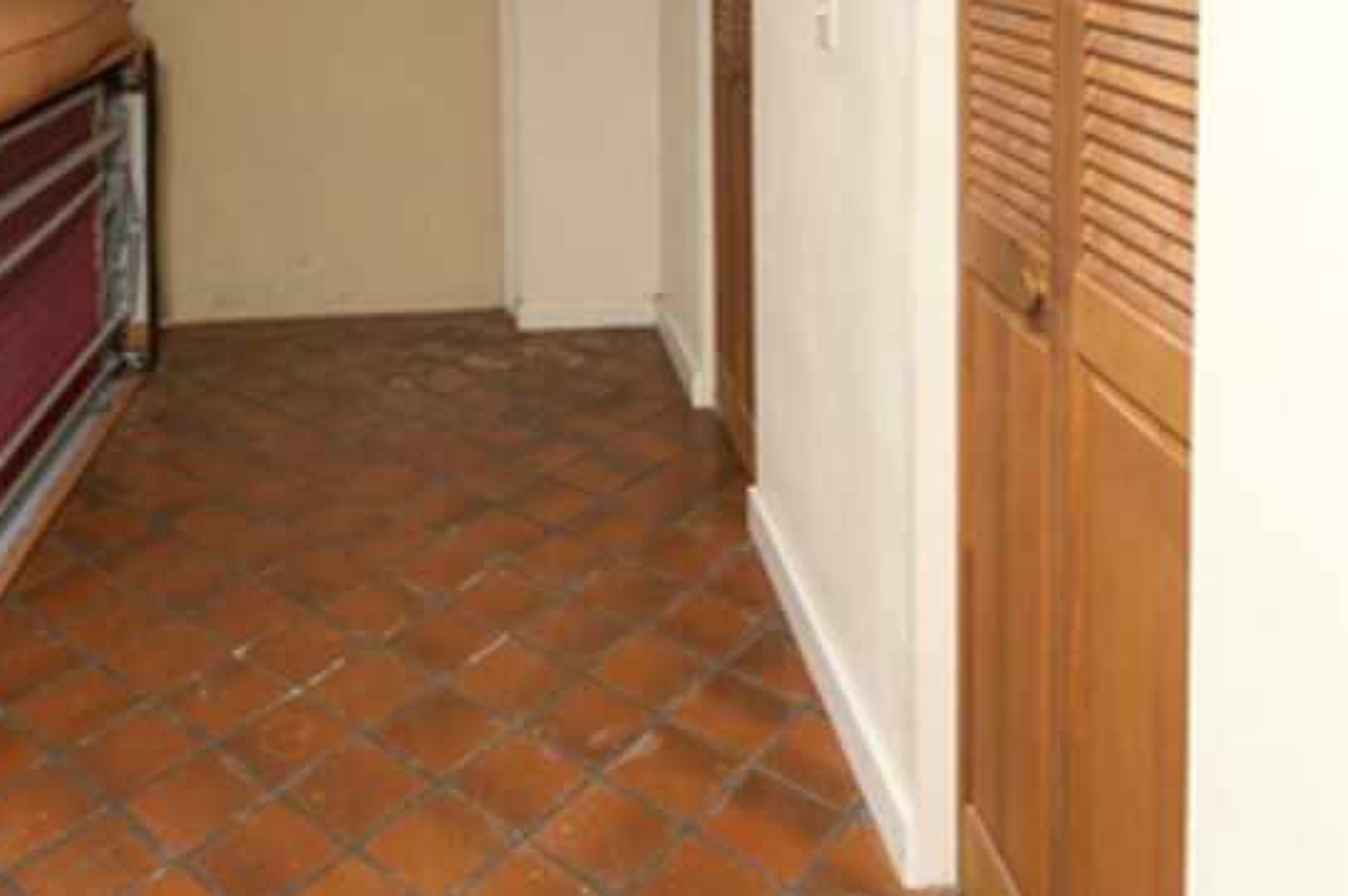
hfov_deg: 57.0
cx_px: 564
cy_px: -60
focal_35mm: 33
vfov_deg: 35.0
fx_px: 1235
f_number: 7.1
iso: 250
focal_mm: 14
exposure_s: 1/2
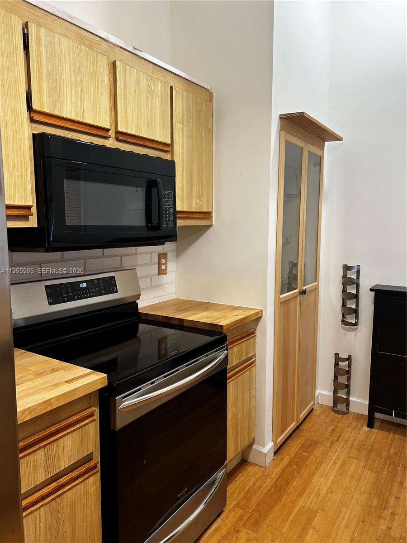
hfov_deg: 53.1
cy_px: 272
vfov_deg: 67.3
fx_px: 408
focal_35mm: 26
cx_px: 204
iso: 125
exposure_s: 1/120
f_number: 1.5
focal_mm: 5.7
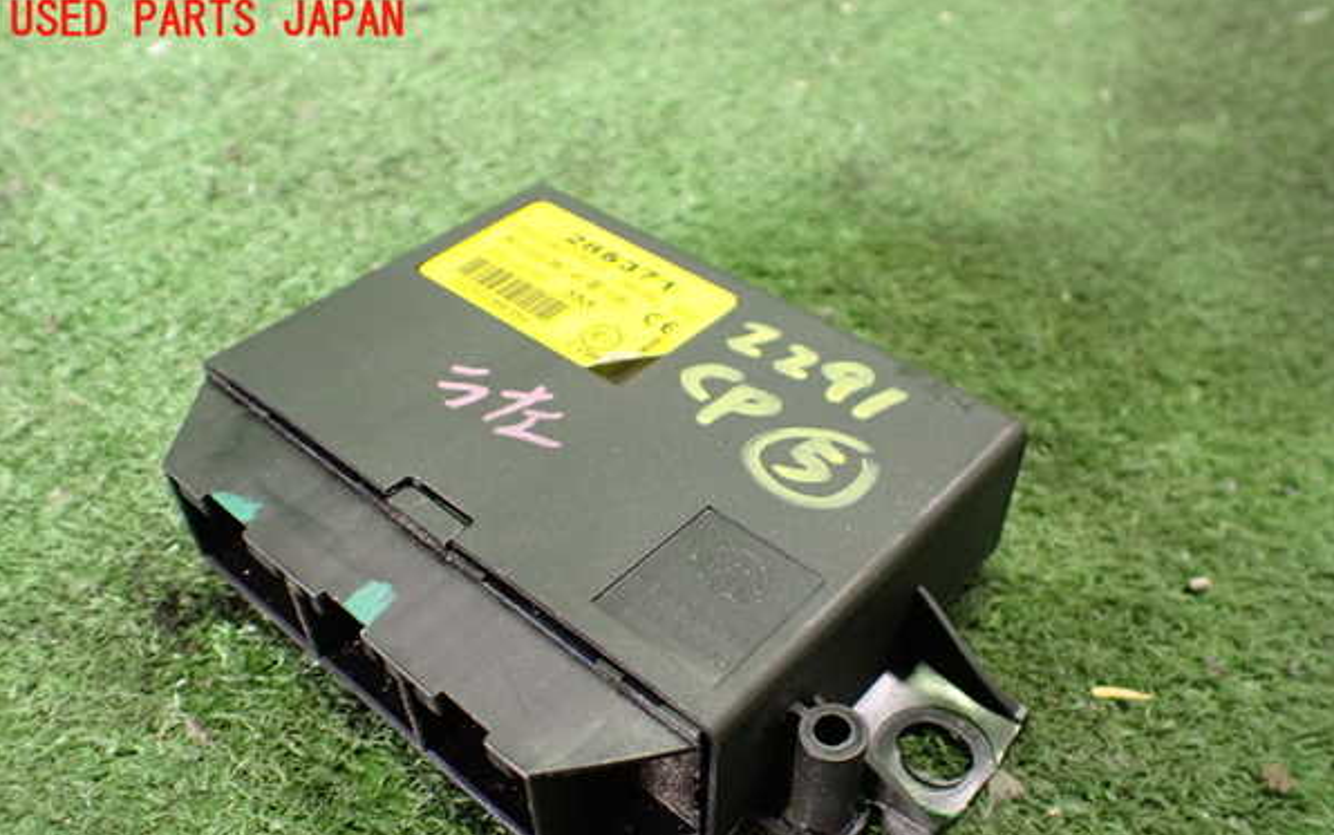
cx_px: 669
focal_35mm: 32
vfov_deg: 39.3
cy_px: 497
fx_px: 1164
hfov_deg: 59.6
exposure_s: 1/30
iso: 800
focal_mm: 5.4
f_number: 2.3
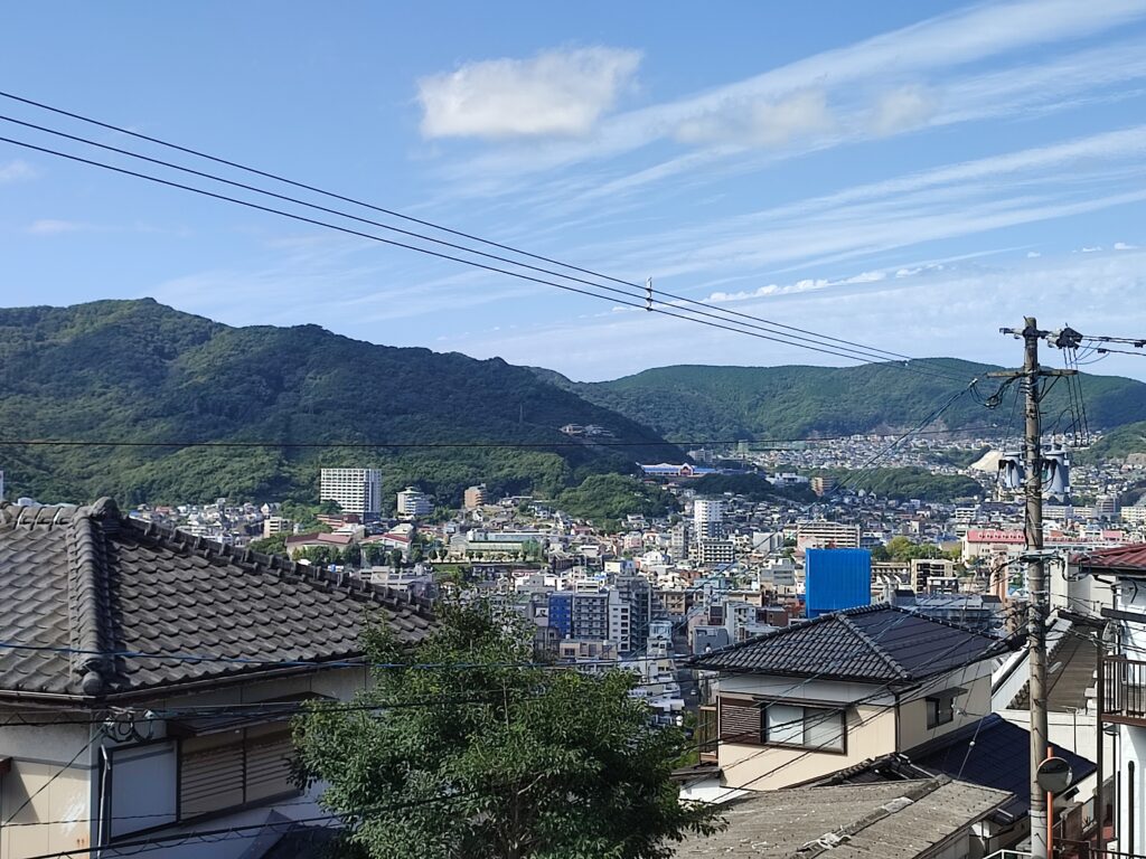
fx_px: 828
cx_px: 573
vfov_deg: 54.9
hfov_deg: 69.4
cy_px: 430
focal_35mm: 25
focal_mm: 6.04
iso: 50
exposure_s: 1/506
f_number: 1.9
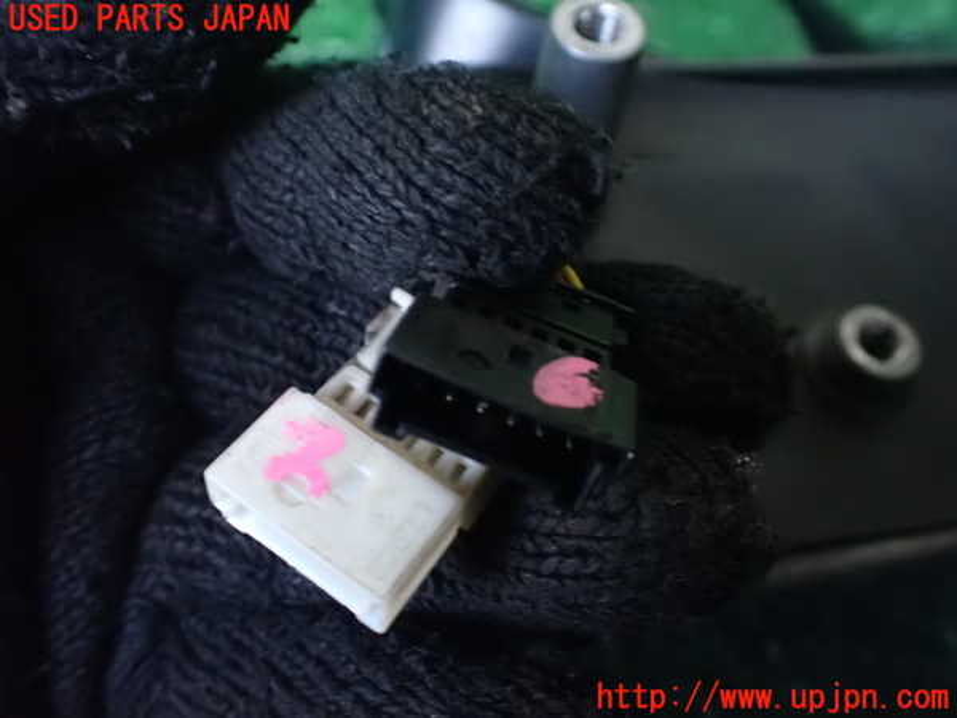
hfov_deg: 60.0
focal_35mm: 30
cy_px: 359
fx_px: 829
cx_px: 478
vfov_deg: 46.8
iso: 1600
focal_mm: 5.4
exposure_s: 1/13
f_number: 2.3
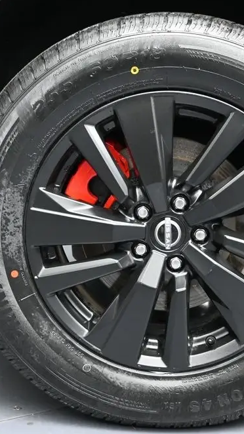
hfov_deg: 19.7
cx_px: 161
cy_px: 219
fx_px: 700
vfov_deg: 34.5
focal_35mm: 61
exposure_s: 1/125
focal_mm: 25
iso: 2500
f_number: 4.2
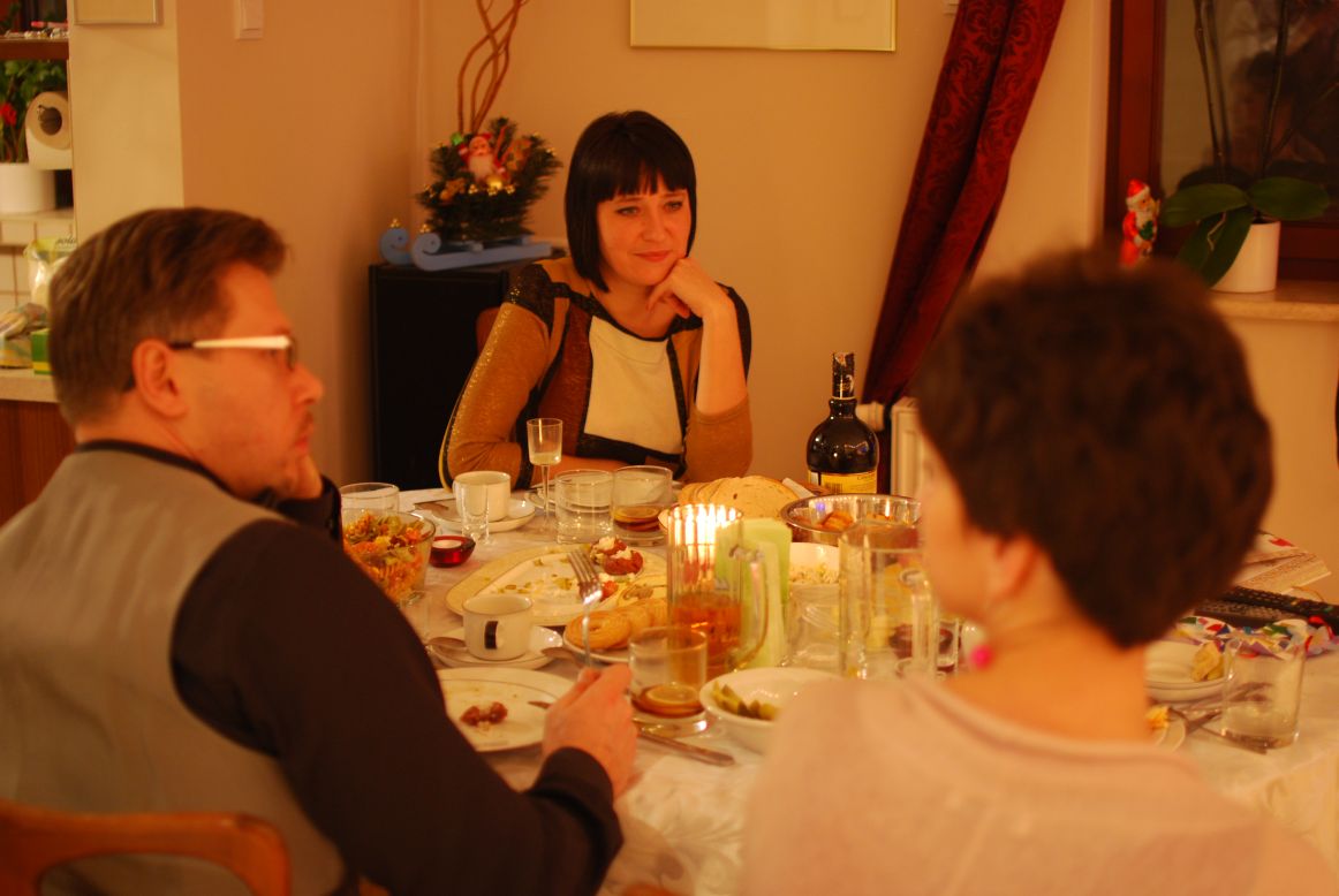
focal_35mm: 52
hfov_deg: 37.8
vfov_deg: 25.8
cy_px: 448
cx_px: 670
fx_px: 1955
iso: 400
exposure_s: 1/15
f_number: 1.8
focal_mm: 35
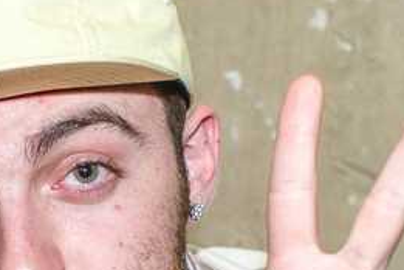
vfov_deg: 8.9
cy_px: 435
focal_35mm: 150
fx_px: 1683
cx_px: -183
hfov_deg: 13.0
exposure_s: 1/125
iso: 2000
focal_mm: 35
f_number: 4.5
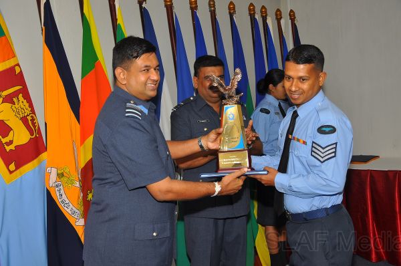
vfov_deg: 28.0
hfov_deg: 41.2
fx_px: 534
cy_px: 133
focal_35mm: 48
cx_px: 200
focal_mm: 32
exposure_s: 1/60
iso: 250
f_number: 5.6
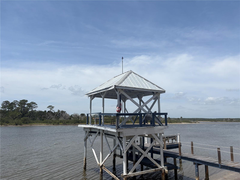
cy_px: 90
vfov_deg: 53.1
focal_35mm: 26
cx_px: 120
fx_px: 180
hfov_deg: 67.3
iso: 50
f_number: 1.6
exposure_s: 1/6993
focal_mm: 5.96
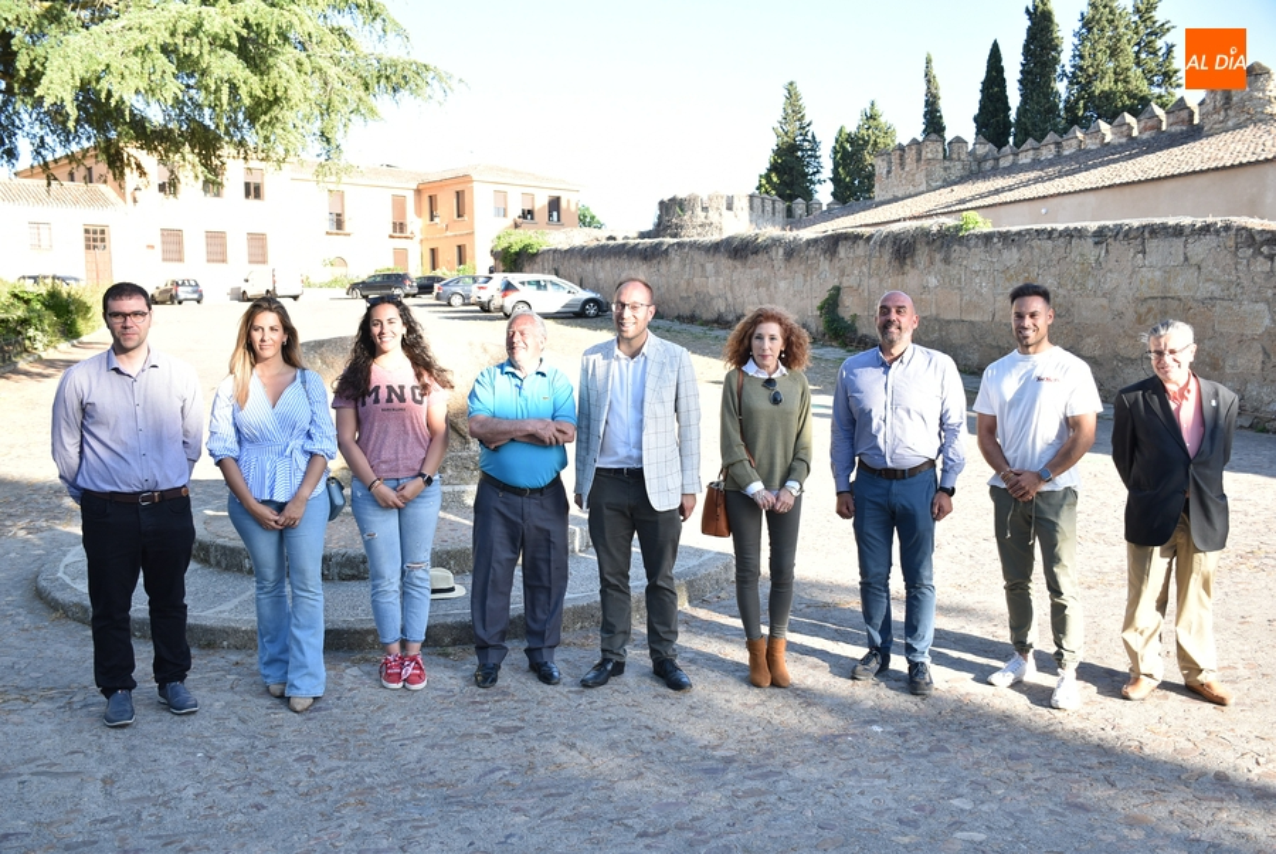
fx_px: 1064
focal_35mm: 30
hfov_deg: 61.9
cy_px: 427
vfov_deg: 43.7
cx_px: 638
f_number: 3.5
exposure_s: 1/125
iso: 100
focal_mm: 20
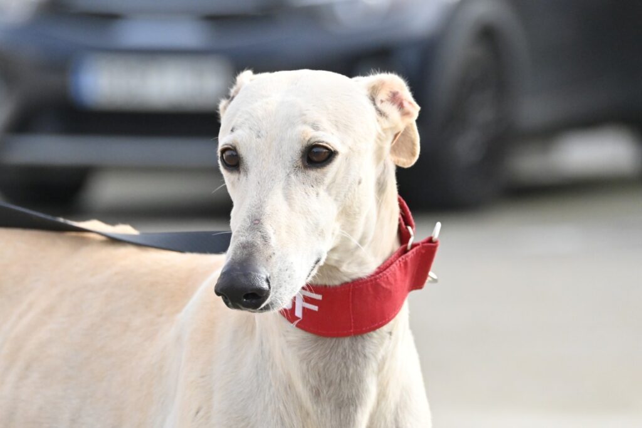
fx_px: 8026
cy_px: 214
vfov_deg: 3.1
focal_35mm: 450
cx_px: 321
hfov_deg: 4.6
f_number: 8
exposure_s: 1/4000
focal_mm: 300
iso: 4500
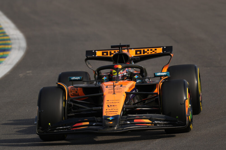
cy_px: 75
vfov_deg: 2.3
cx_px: 113
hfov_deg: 3.4
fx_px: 3765
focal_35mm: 600
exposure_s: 1/1600
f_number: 5.6
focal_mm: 400
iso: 200
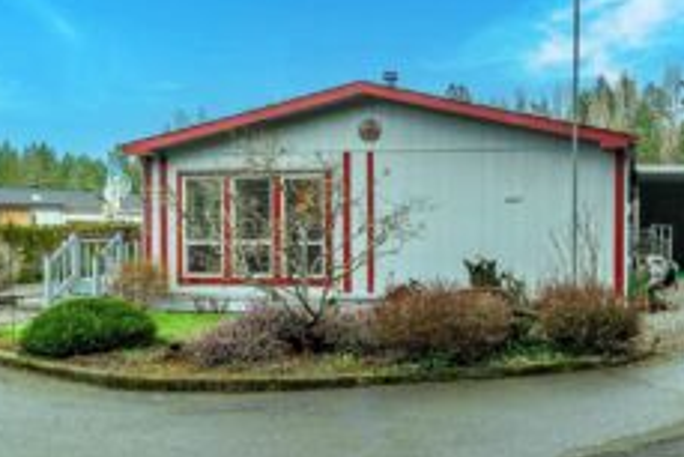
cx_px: 529
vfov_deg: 37.9
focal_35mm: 35
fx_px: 665
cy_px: 240
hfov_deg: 51.6
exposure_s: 1/30
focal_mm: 20
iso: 80
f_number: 7.1
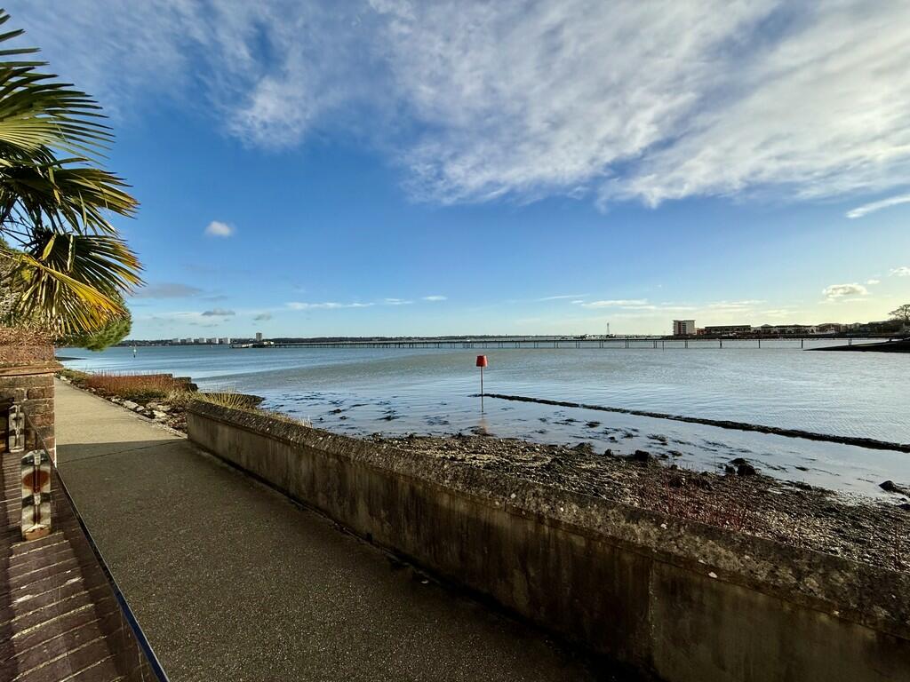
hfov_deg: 102.1
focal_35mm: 14
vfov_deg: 85.7
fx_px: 368
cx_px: 455
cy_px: 341
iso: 50
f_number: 2.2
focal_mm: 2.22
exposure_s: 1/2320
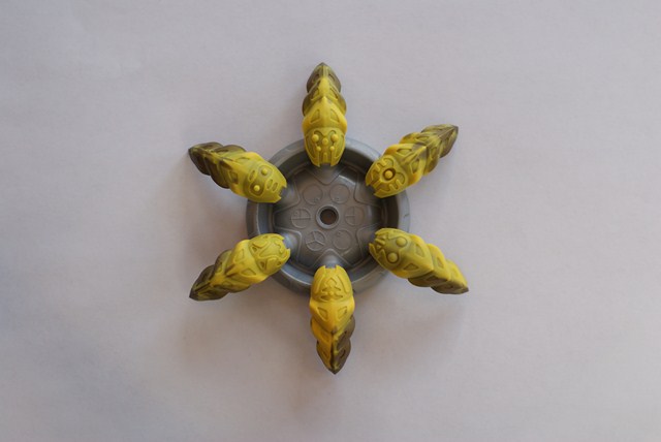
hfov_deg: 27.0
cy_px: 221
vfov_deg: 18.2
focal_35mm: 75
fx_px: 1378
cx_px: 330
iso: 100
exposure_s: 1/100
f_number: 2.8
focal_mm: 50
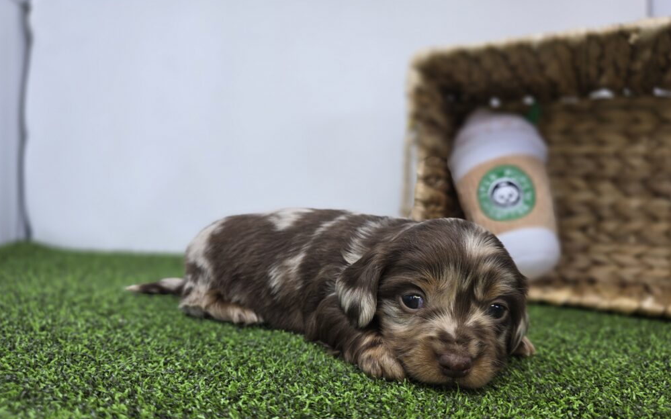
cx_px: 339
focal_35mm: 25
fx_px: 457
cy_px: 253
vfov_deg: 48.9
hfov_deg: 72.6
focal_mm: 6.3
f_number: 1.7
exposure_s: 1/63
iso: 20
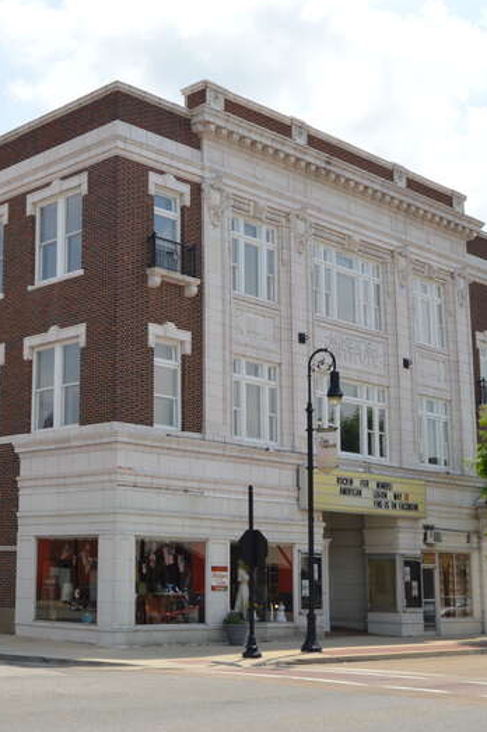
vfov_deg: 37.7
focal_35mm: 53
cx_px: 32
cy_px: 367
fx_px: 1072
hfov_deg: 24.7
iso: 100
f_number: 10
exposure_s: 1/200
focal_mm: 23
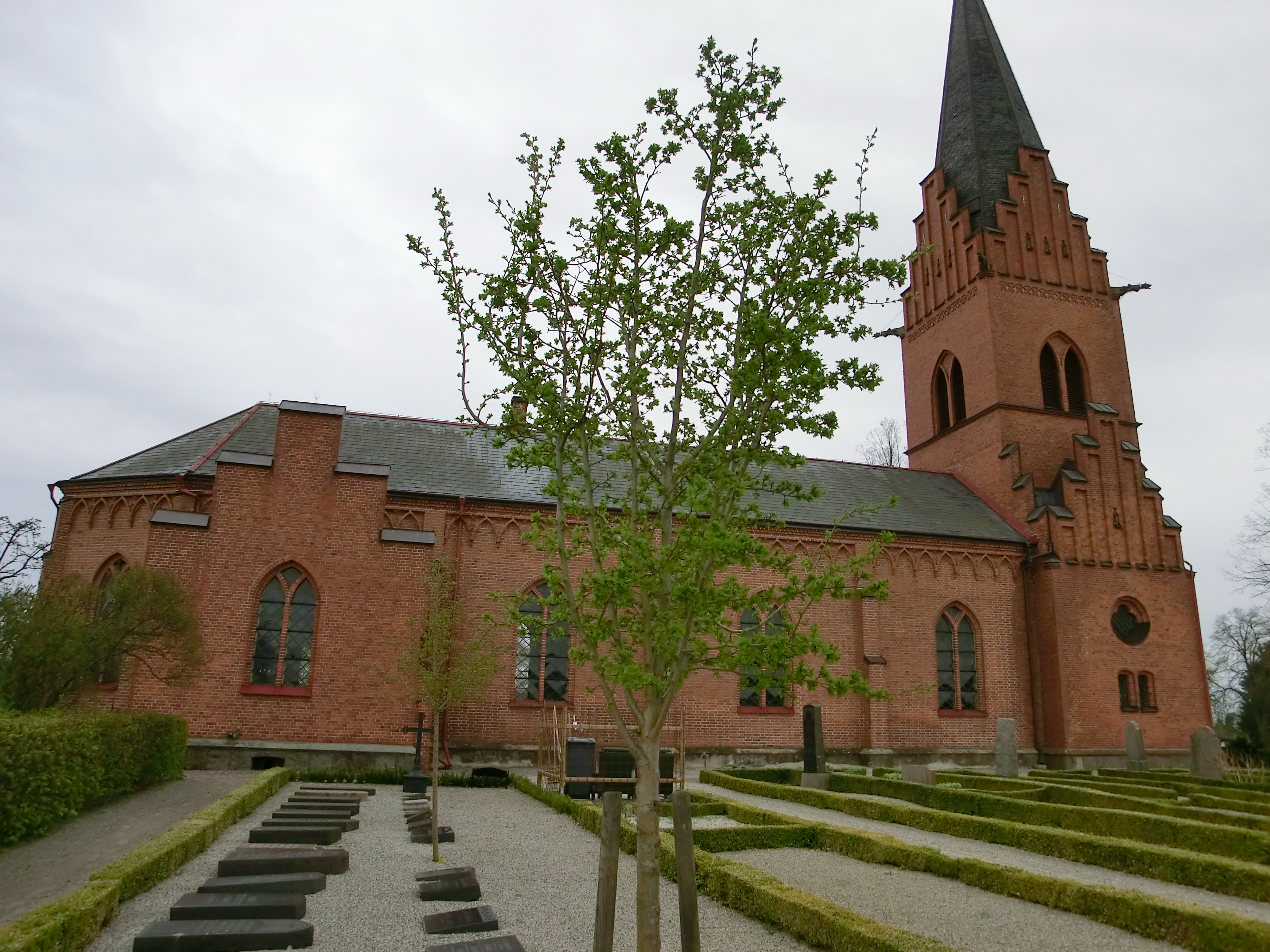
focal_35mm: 24
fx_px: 881
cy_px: 476
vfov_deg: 56.8
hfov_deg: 71.6
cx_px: 635
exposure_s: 1/800
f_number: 3
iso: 80
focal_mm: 4.24
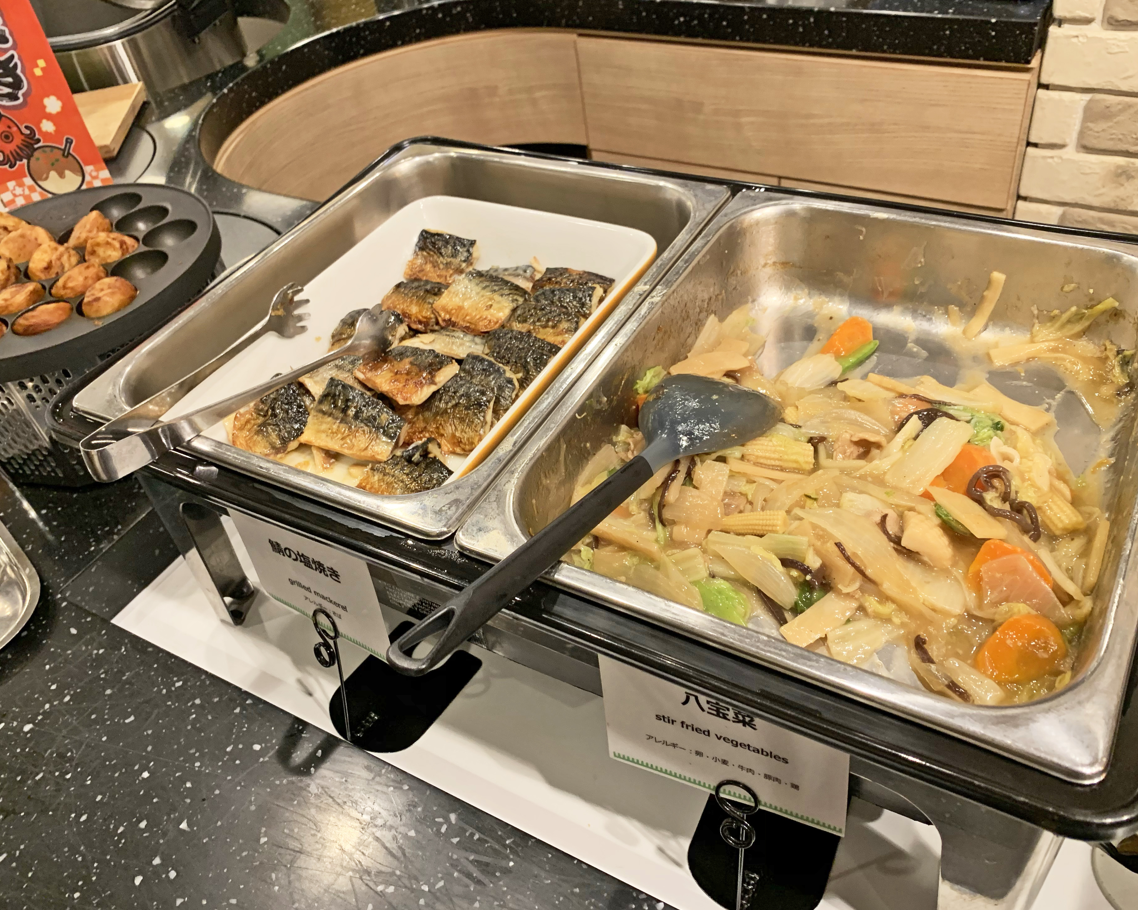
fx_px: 943
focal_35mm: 28
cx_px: 595
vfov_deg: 51.5
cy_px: 469
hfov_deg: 62.2
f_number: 1.8
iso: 160
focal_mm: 4.25
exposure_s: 1/60
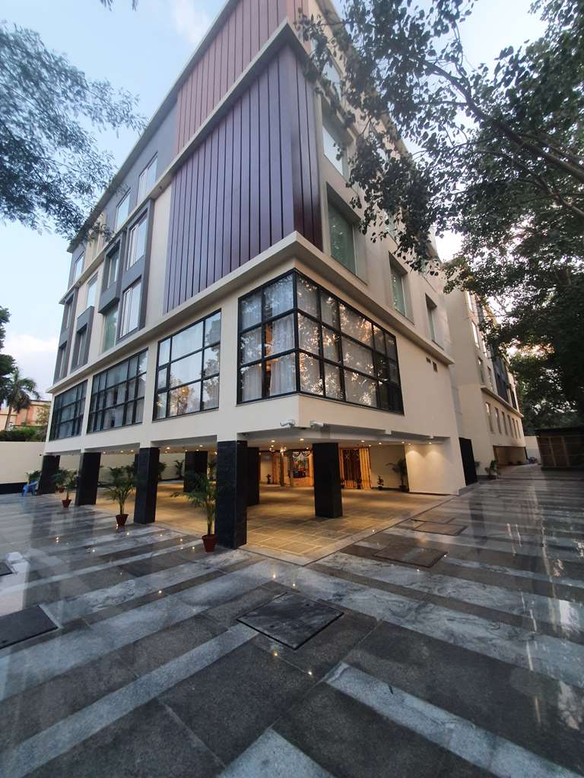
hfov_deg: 89.9
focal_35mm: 13
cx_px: 292
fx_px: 292
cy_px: 389
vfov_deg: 106.2
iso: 64
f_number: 2.2
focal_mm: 1.8
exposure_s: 1/50
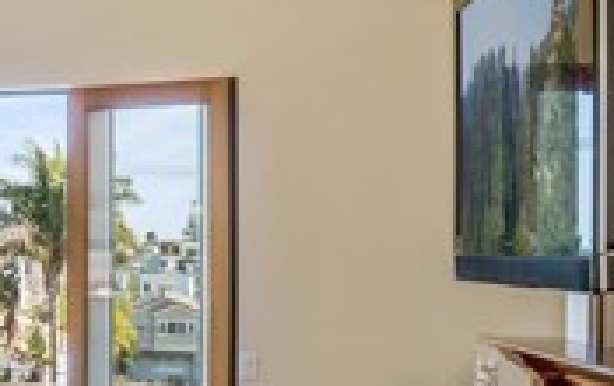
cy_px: 275
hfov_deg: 24.4
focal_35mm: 67
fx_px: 1123
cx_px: -288
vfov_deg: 19.4
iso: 200
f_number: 8
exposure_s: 1/2000
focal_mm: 18
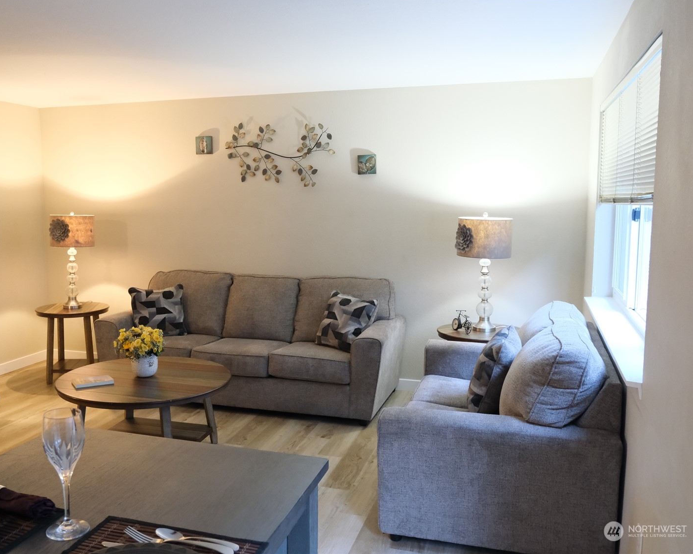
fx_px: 697
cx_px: 282
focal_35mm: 34
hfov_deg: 52.5
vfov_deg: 43.4
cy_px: 276
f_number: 4
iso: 4000
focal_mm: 19.7
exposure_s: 1/30
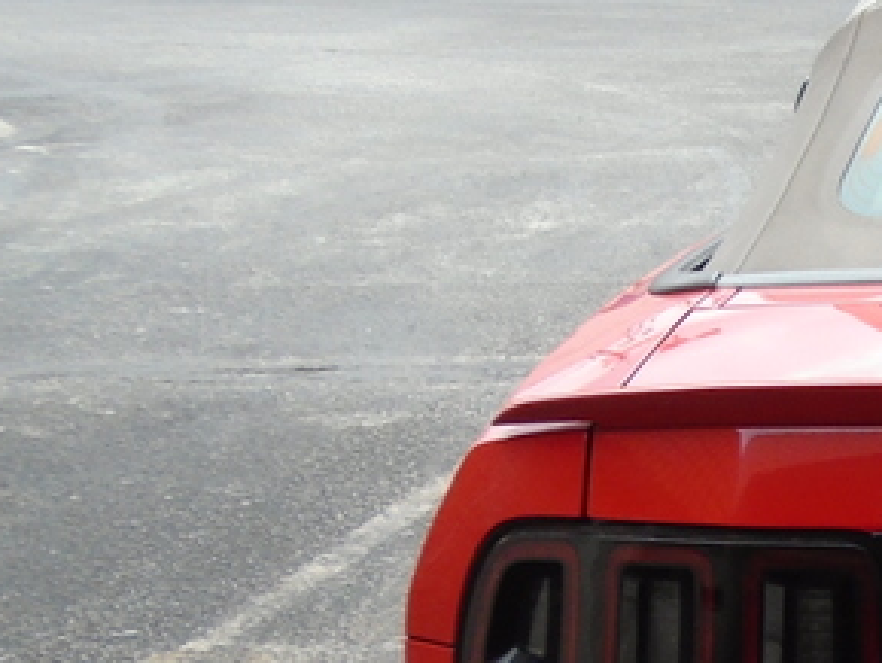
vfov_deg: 16.9
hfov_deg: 19.5
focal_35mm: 86
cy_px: 648
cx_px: 1366
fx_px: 2193
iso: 100
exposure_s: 1/200
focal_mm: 4.6
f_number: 3.2
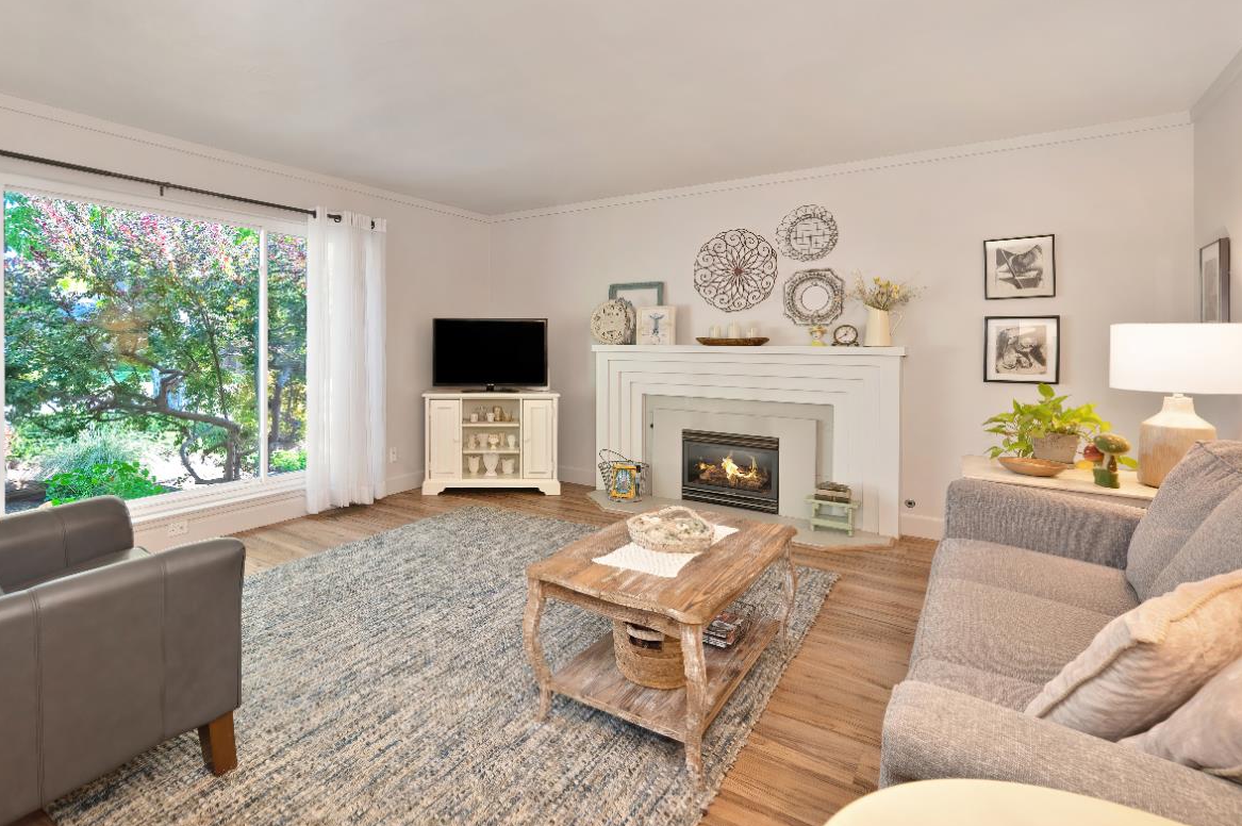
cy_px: 357
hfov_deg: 88.7
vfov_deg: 67.0
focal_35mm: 18
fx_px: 620
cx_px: 486
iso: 500
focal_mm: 14
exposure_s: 1/15
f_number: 4
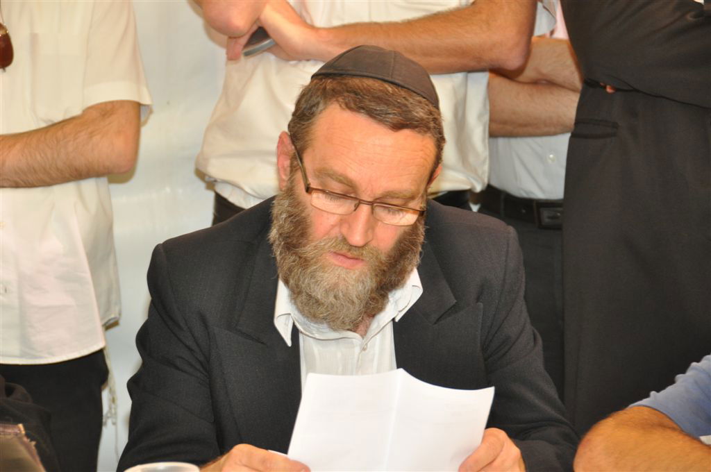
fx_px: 2367
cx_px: 356
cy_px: 236
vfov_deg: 11.4
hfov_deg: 17.1
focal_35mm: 120
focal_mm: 80
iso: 800
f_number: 5
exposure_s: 1/60
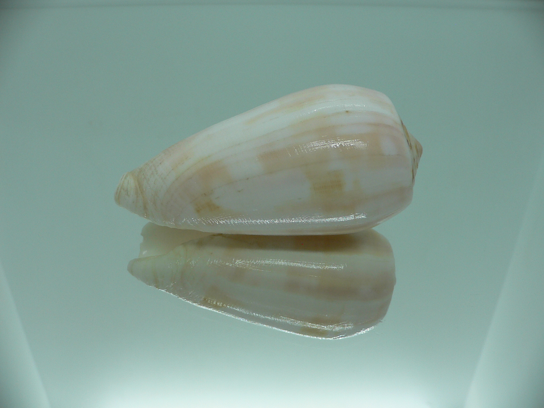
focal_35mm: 35
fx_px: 550
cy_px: 204
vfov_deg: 40.7
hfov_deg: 52.6
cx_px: 272
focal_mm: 4.6
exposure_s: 1/80
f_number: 2.8
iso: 80
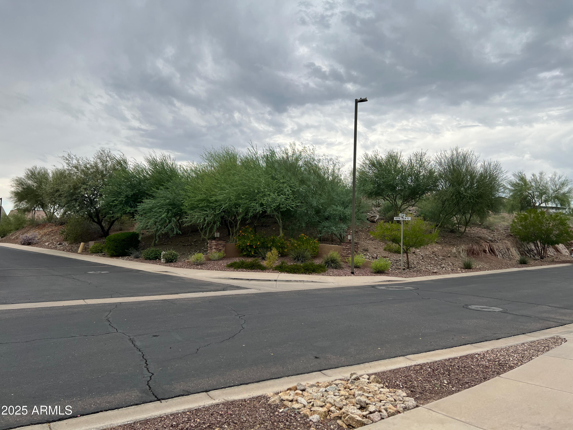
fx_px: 430
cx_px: 286
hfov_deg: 67.3
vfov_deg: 53.1
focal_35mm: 26
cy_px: 215
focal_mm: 5.7
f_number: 1.5
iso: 50
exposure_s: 1/1869
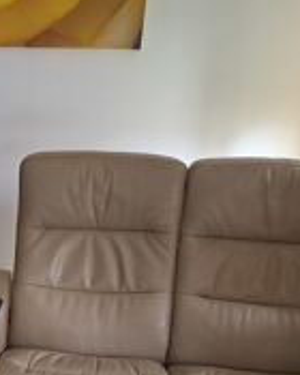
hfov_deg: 21.7
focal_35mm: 67
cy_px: 334
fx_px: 744
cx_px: -24
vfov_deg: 27.3
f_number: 1.8
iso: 400
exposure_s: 1/20
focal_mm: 4.65
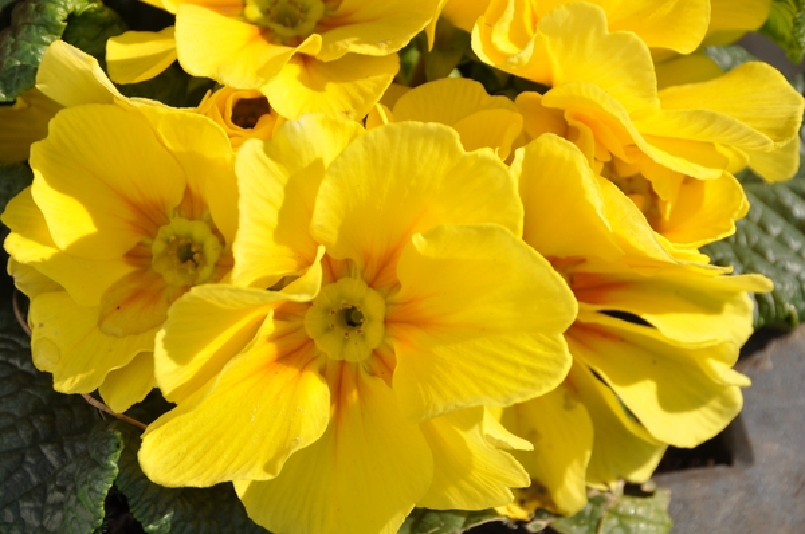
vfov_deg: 8.7
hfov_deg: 13.1
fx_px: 3516
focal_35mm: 158
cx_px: 402
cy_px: 267
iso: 200
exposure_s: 1/800
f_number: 8
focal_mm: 105
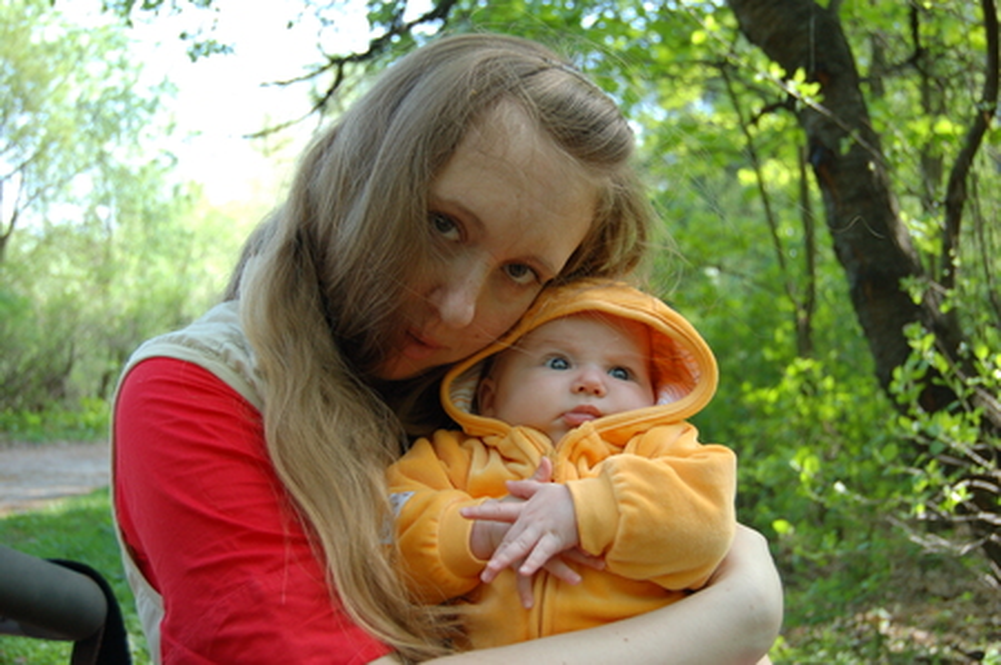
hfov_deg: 42.4
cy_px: 332
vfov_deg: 28.9
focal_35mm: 46
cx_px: 500
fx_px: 1292
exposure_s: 1/160
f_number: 4.5
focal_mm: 31
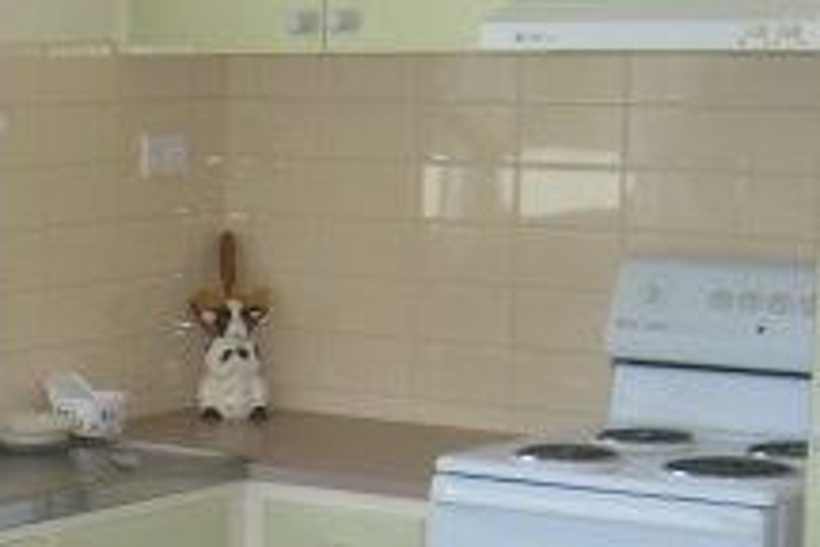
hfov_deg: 17.0
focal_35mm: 117
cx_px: -30
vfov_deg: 11.4
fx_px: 2665
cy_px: 729
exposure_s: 1/60
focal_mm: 7.9
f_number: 2.8
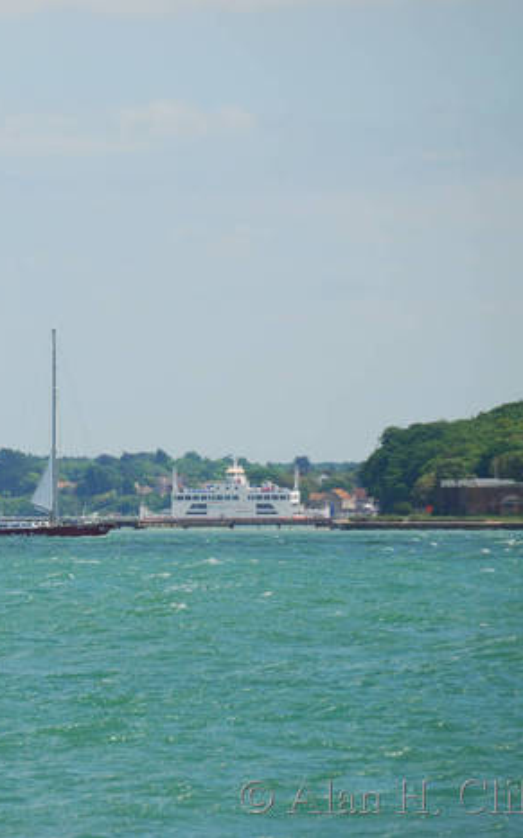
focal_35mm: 460
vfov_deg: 4.6
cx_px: 31
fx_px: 10497
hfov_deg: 2.9
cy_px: 419
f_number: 5.6
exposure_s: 1/400
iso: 100
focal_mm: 200
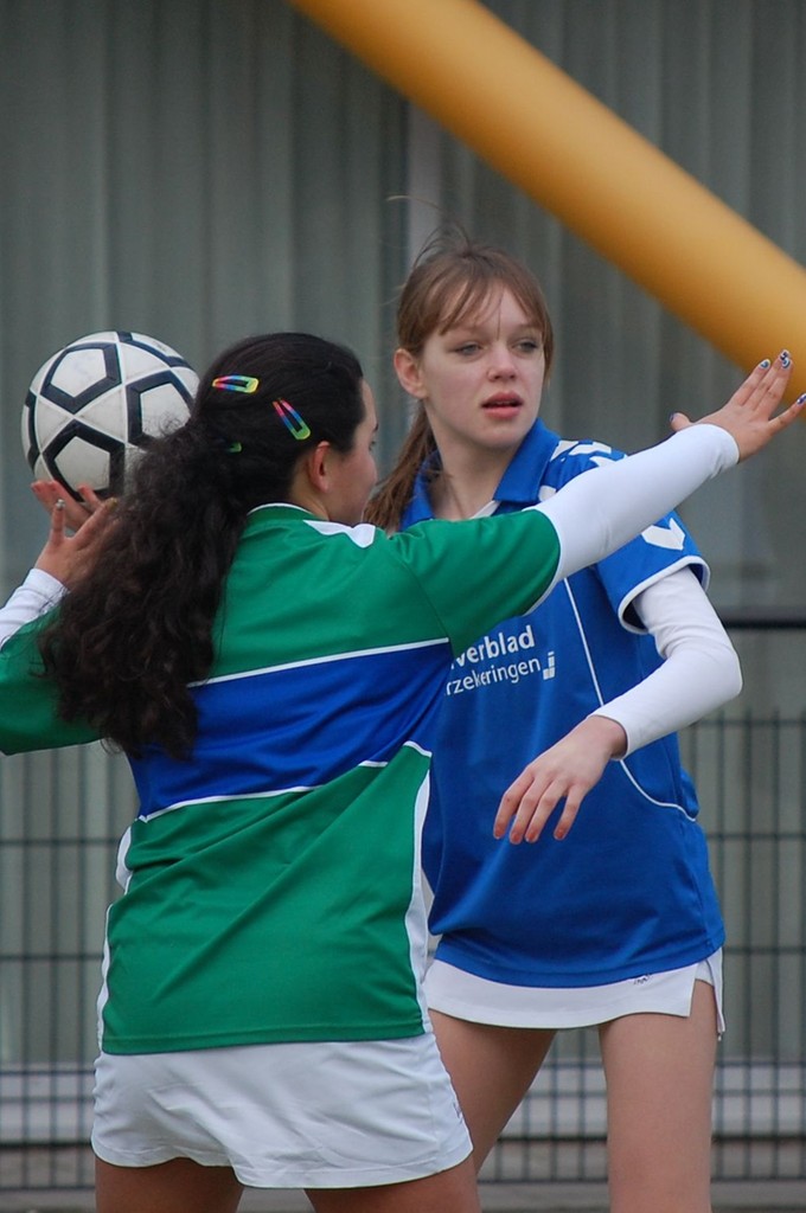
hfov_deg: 4.6
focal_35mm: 300
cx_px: 403
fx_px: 10102
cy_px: 606
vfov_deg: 6.9
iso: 400
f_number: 5.6
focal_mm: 200
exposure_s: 1/800
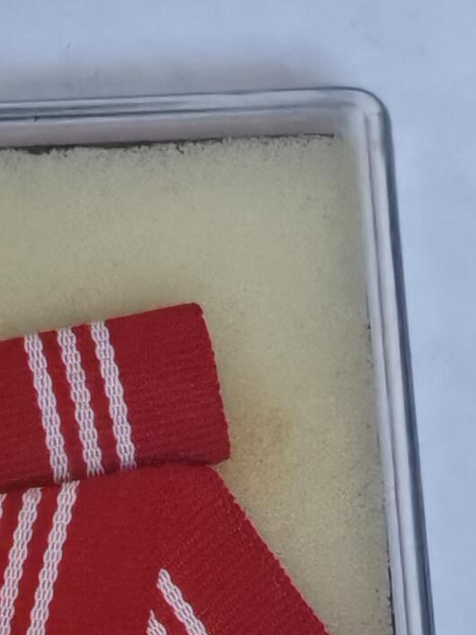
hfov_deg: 8.6
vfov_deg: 11.2
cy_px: 797
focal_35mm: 172
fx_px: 3154
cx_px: 104
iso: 1250
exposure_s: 1/25
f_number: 1.95
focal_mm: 5.52
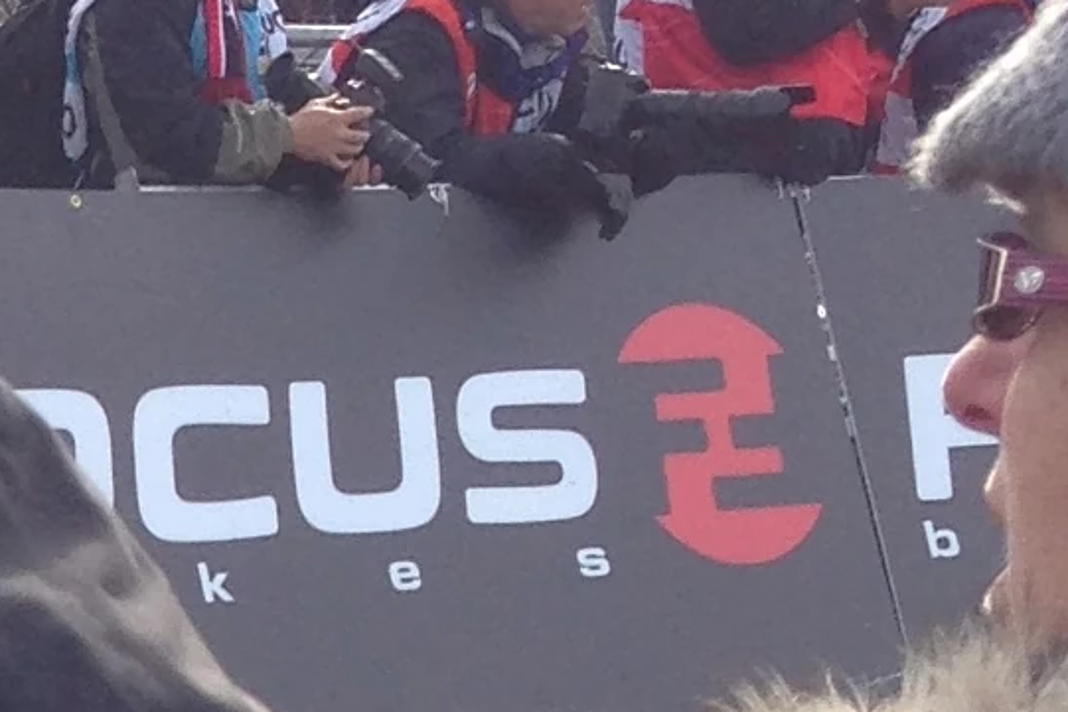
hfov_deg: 9.1
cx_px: -1346
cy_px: 1531
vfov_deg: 6.4
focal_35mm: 207
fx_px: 6142
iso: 50
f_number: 2.4
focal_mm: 4.13
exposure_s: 1/661
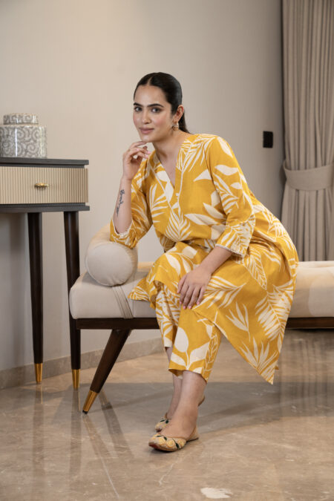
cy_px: 250
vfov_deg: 28.8
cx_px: 167
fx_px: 974
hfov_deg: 19.5
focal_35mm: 70
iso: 200
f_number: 4.5
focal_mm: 70
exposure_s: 1/125
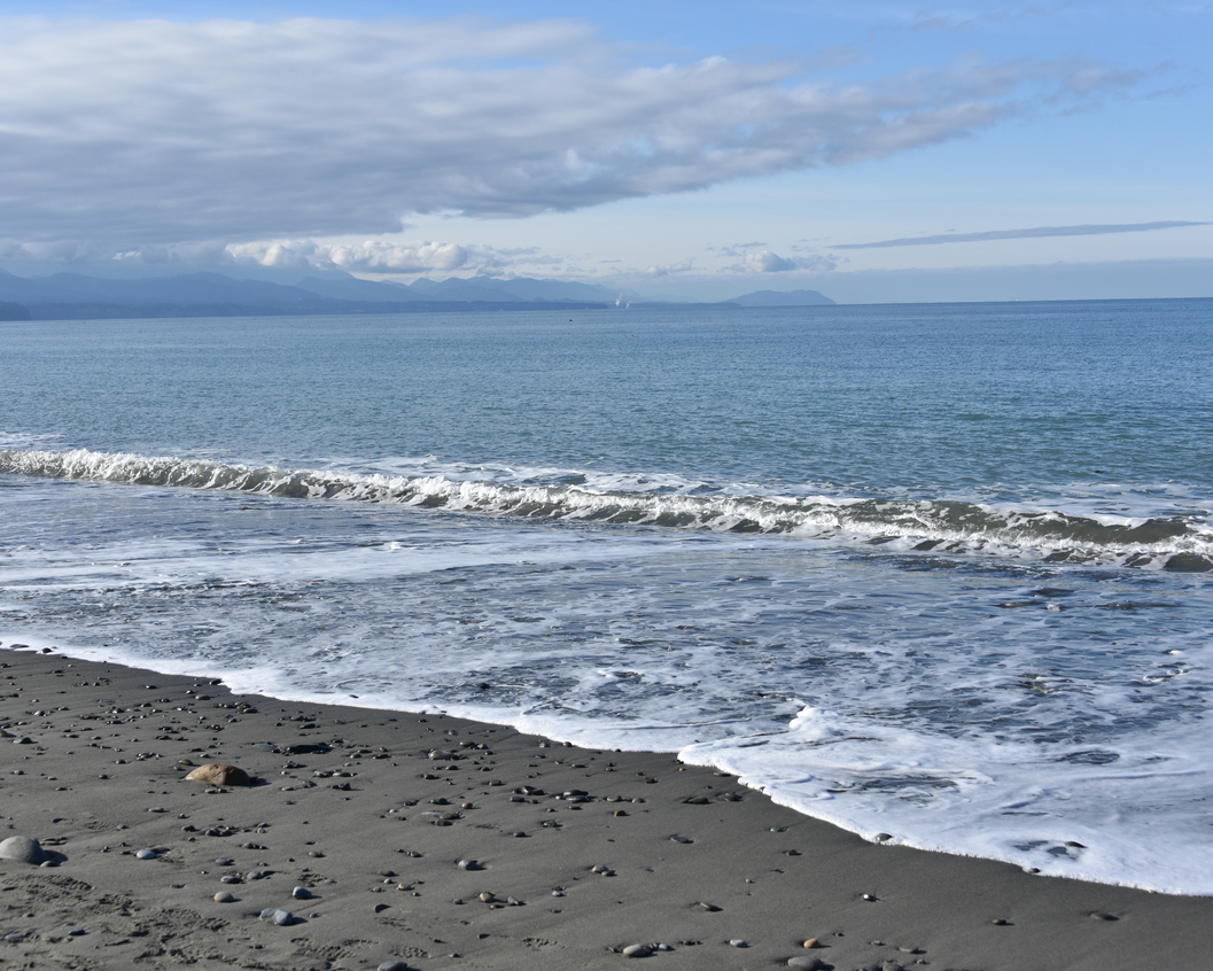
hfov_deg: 37.3
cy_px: 488
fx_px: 1795
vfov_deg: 30.3
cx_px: 591
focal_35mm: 50
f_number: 9
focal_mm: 44
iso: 100
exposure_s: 1/320
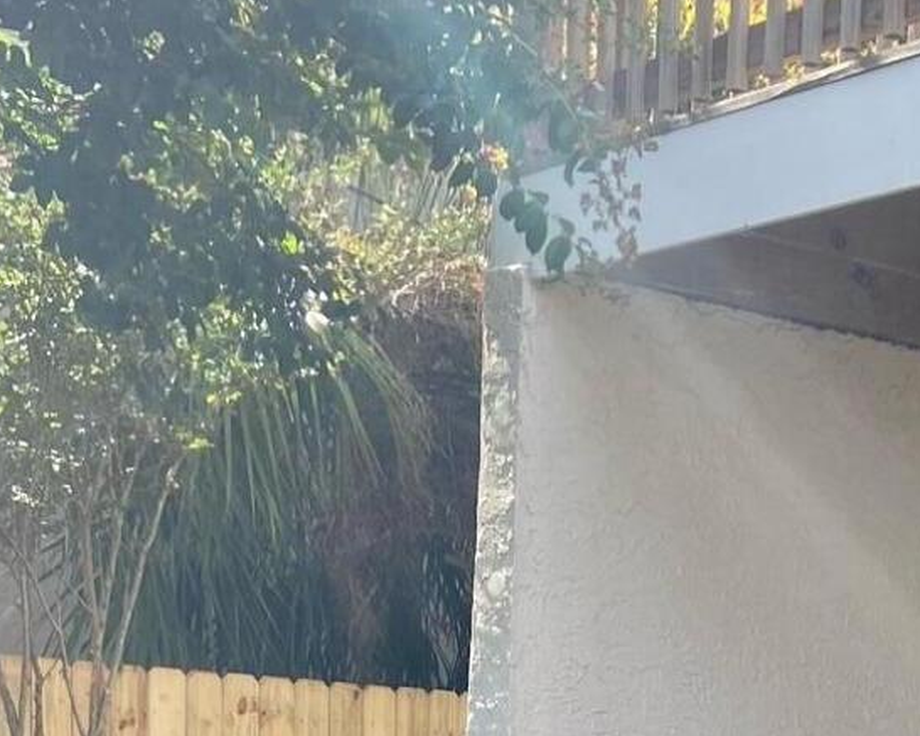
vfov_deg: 14.4
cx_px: 682
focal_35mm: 93
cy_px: 1347
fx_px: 2533
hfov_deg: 20.4
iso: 32
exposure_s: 1/449
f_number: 1.8
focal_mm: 4.25
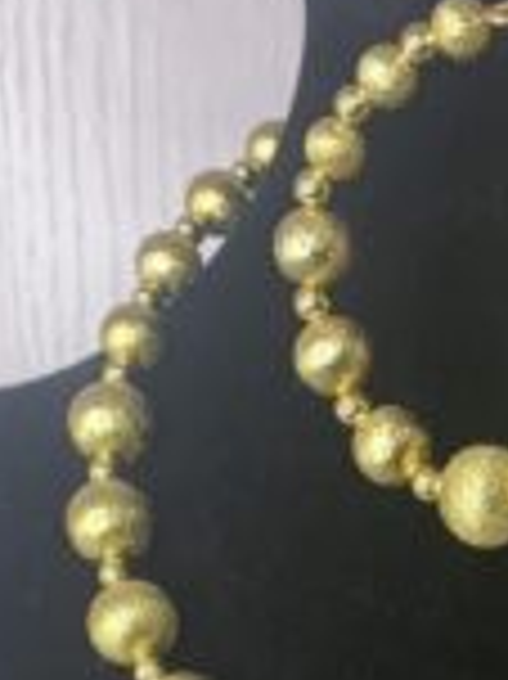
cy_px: 930
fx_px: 2253
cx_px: 634
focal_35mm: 115
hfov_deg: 12.5
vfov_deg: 16.1
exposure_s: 1/98
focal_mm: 4.25
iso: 40
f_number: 1.8
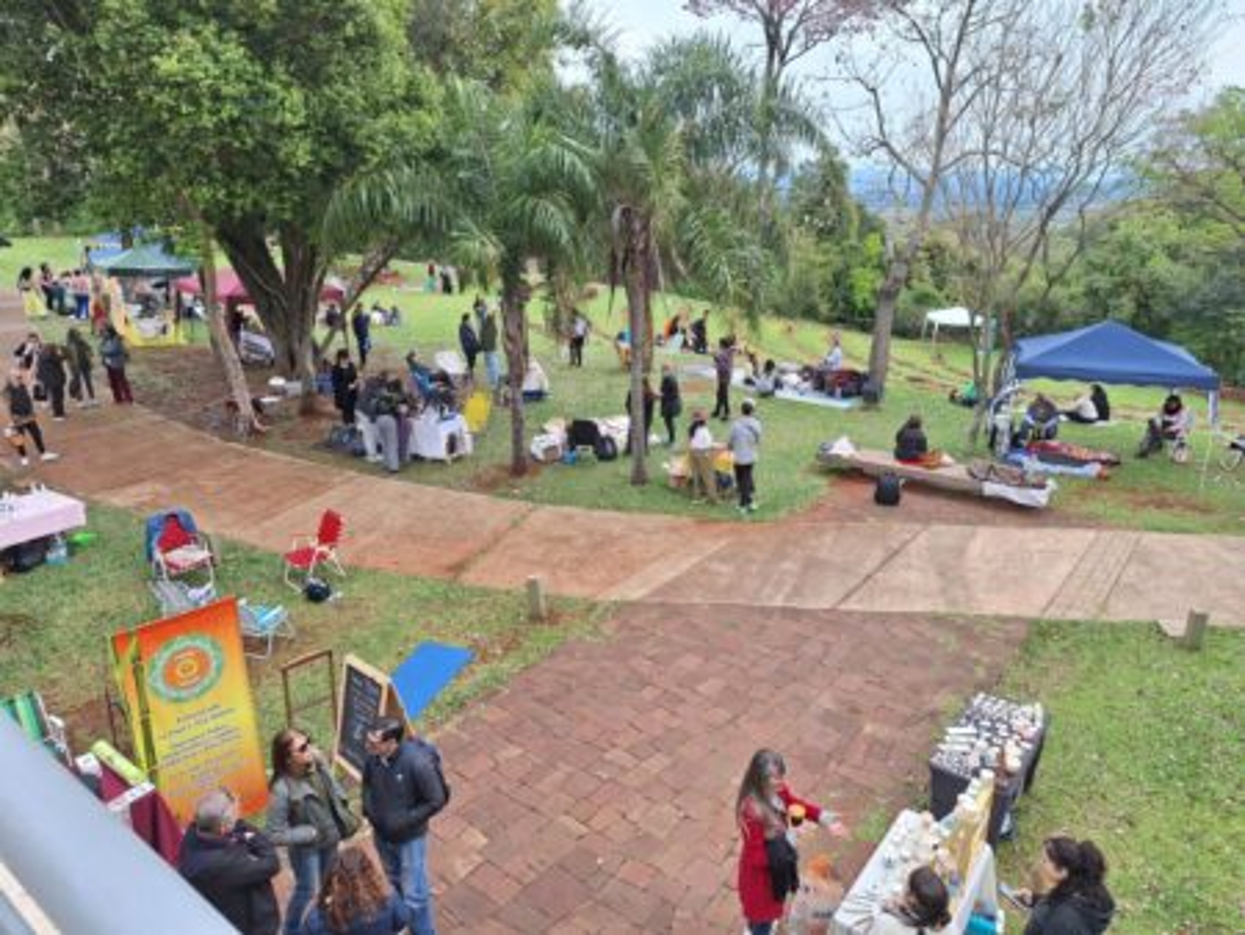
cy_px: 468
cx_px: 622
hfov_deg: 73.9
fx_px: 828
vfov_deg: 58.9
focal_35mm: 23
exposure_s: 1/827
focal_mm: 5.54
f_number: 1.8
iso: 40
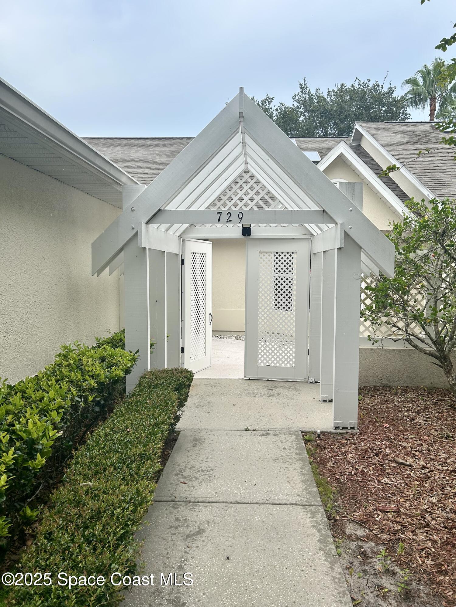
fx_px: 457
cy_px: 304
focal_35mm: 26
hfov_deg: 53.1
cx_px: 228
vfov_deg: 67.3
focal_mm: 5.7
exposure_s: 1/1468
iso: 50
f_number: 1.5
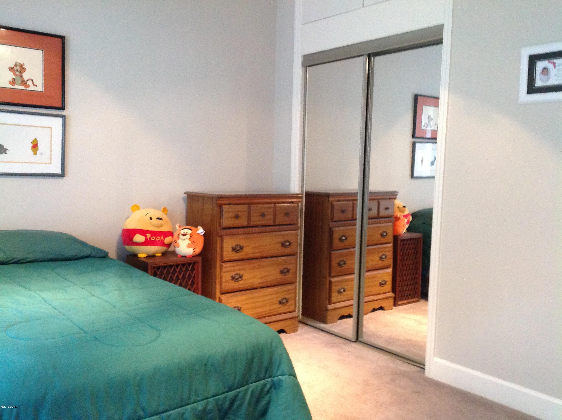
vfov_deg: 40.6
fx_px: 567
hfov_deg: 52.7
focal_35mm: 35
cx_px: 281
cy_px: 210
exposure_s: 1/15
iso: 500
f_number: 2.4
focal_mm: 4.28
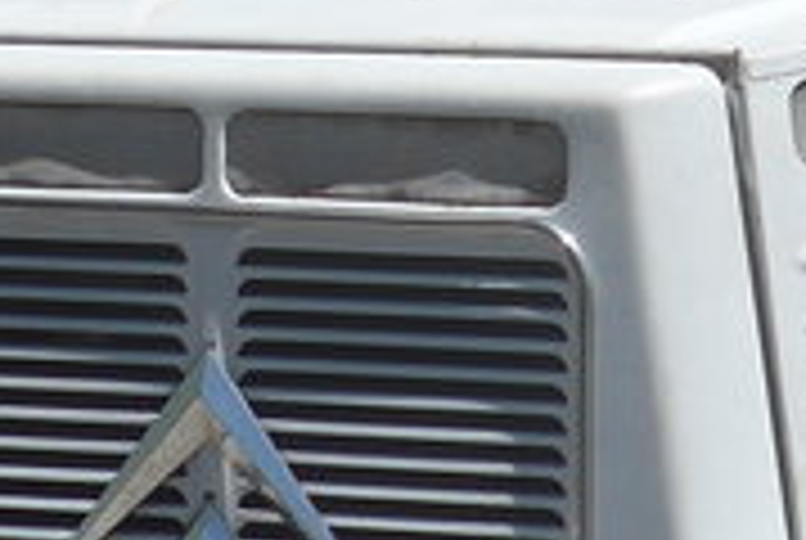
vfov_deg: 4.5
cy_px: 117
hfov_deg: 6.7
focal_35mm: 306
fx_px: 6862
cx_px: 946
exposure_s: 1/2000
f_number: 2.8
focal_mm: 9
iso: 80
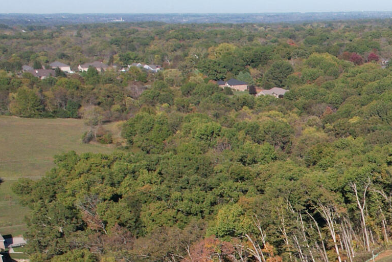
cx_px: 712
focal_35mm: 86
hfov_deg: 18.4
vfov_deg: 14.9
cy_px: 381
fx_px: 937
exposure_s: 1/500
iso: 140
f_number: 2.8
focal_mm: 8.38
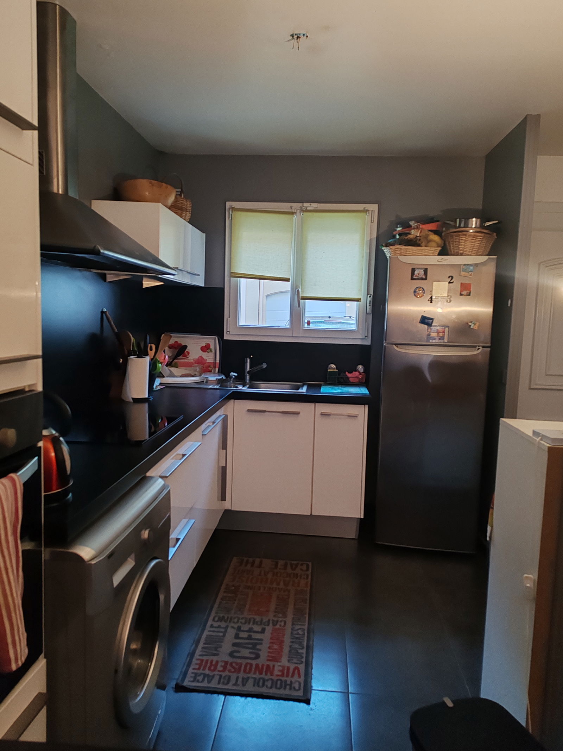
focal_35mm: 27
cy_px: 376
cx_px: 282
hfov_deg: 51.4
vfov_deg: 65.3
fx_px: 585
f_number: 1.9
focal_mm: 6.12
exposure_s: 1/50
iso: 1000
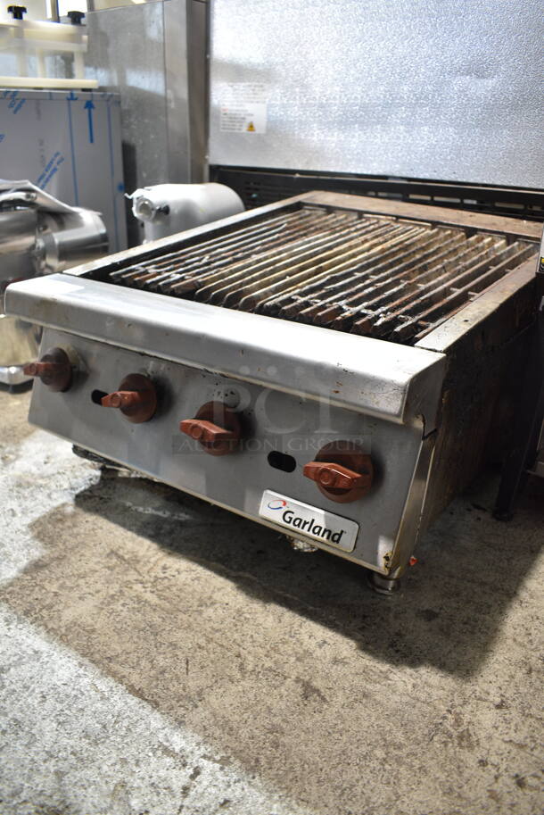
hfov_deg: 48.0
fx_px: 611
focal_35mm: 27
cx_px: 272
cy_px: 408
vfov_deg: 67.3
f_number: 3.5
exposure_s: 1/30
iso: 900
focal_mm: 18
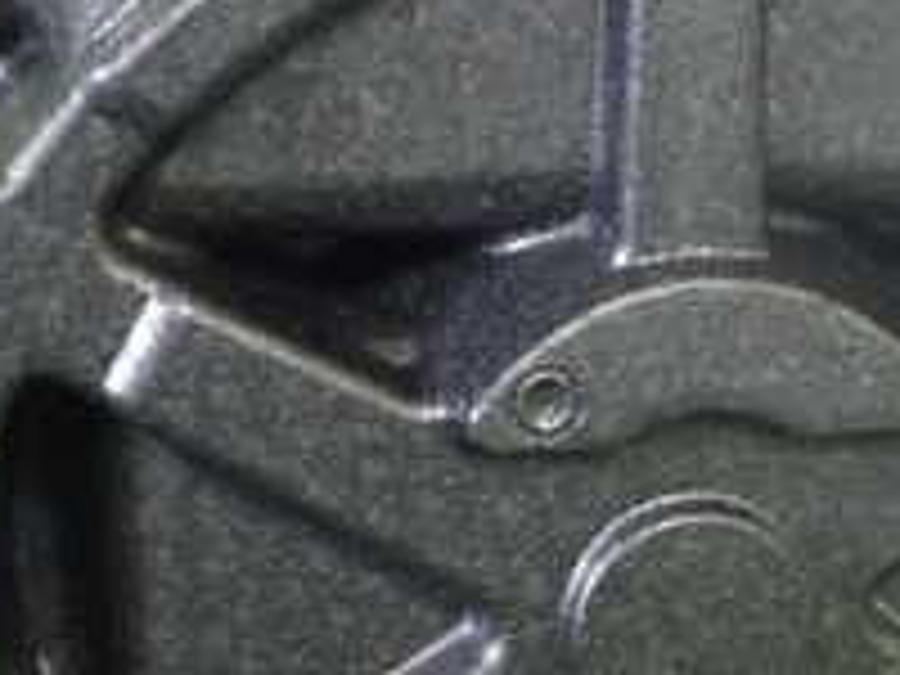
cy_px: 464
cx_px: 572
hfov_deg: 21.7
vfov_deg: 16.4
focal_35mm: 90
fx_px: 2340
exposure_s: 1/20
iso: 800
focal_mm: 5.4
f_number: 2.3
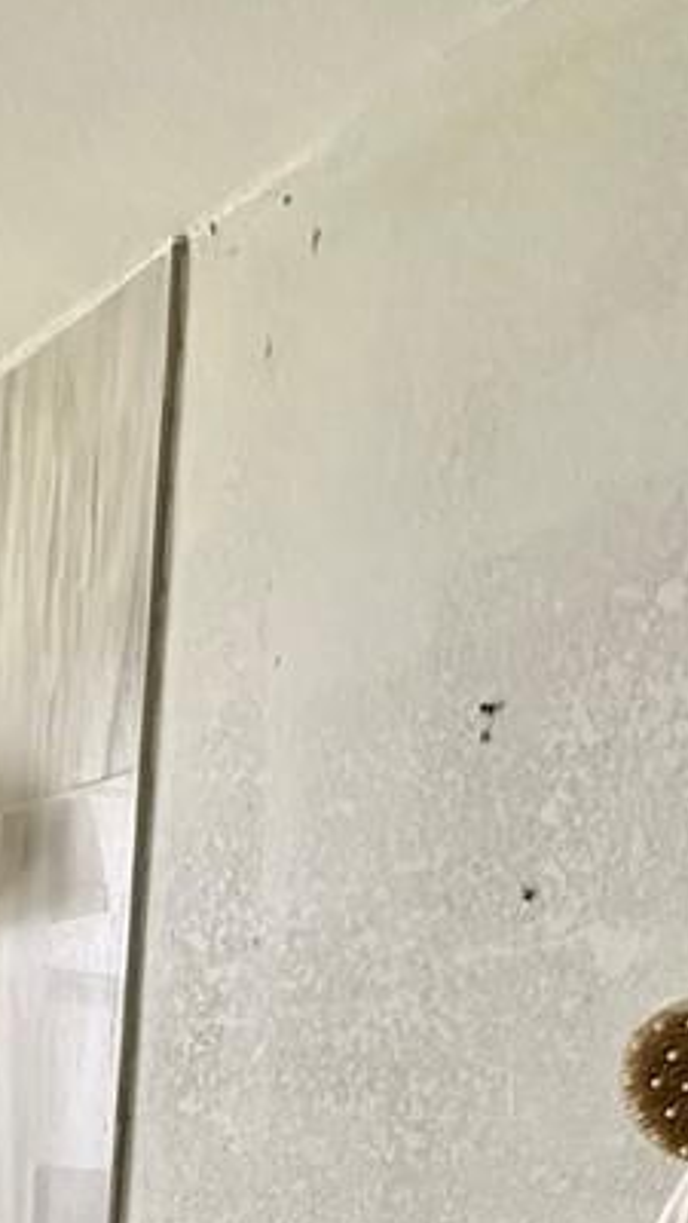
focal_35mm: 61
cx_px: -70
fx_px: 1978
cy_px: 1703
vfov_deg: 27.1
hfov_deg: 18.9
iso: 320
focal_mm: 2.22
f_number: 2.2
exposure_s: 1/86
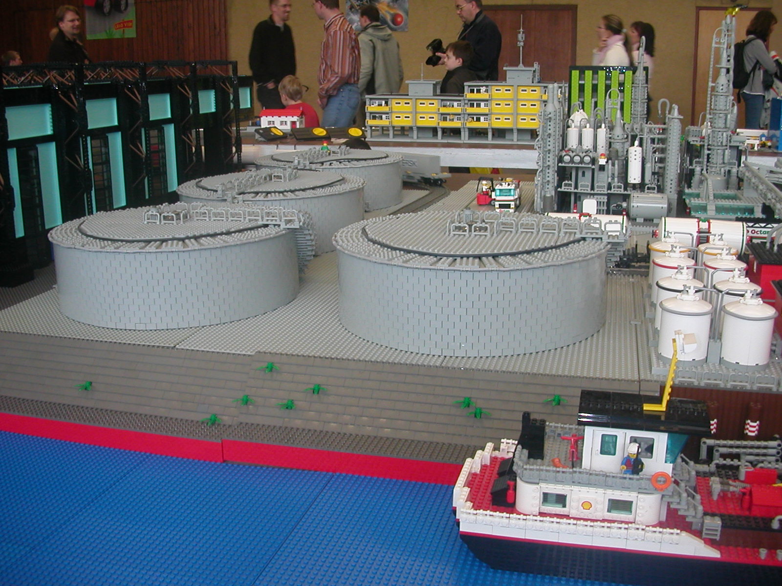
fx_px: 836
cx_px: 391
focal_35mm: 37
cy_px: 293
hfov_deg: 50.1
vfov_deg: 38.7
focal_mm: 5.6
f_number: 2.7
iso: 100
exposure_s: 1/30
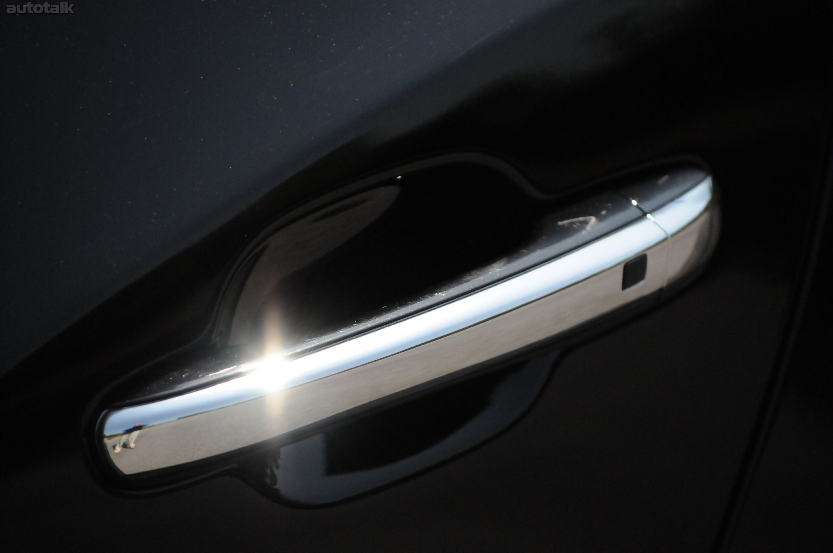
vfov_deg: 7.6
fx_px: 4160
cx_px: 416
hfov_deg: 11.4
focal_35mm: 180
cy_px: 276
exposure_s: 1/8000
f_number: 5.6
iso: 2000
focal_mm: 120
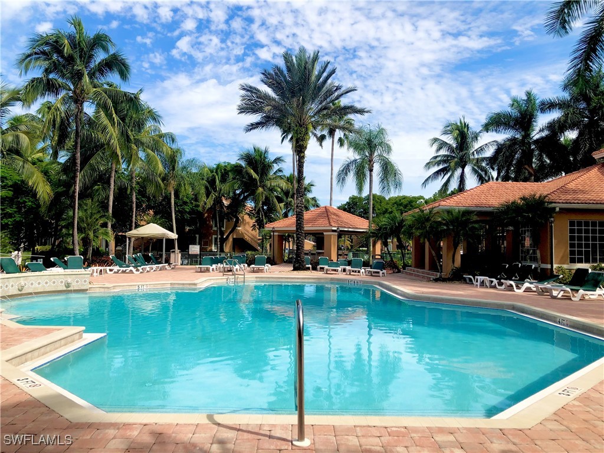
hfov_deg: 63.4
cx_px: 302
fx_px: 489
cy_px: 226
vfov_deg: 49.7
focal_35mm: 28
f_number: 1.8
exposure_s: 1/2024
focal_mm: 3.99
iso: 20
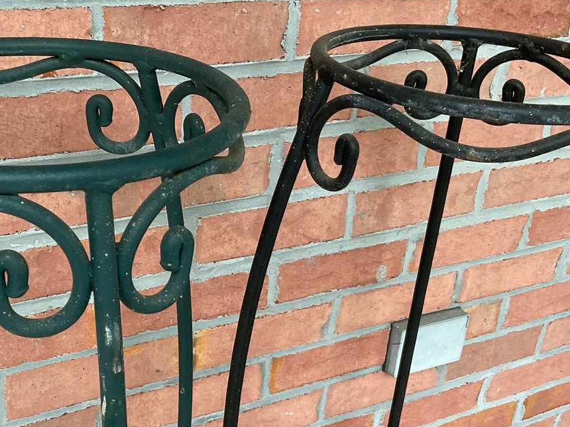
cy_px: 284
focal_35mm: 51
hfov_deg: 37.4
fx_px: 840
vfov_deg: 28.4
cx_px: 243
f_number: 1.8
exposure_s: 1/120
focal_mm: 3
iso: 40
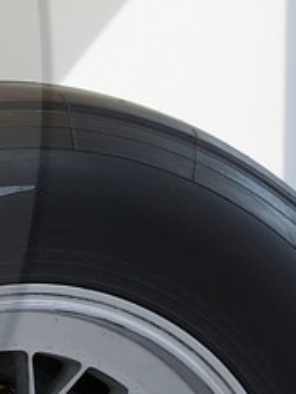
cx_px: -704
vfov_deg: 11.6
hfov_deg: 7.4
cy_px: 90
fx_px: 1923
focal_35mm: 169
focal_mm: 24
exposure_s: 1/125
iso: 200
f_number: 6.3
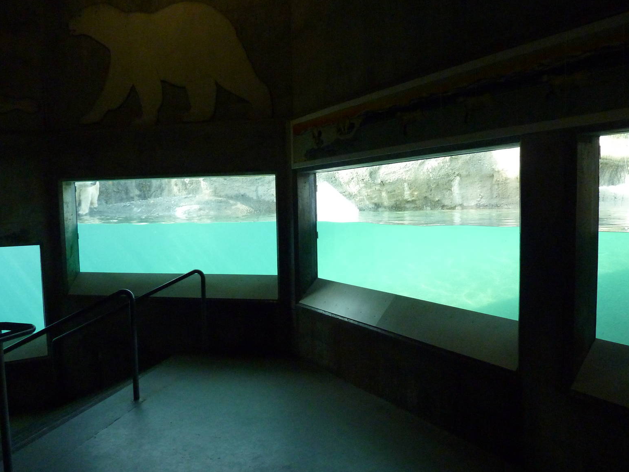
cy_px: 243
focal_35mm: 26
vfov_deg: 53.1
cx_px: 320
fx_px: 473
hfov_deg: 67.3
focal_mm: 4.1
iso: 400
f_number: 3.3
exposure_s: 1/160
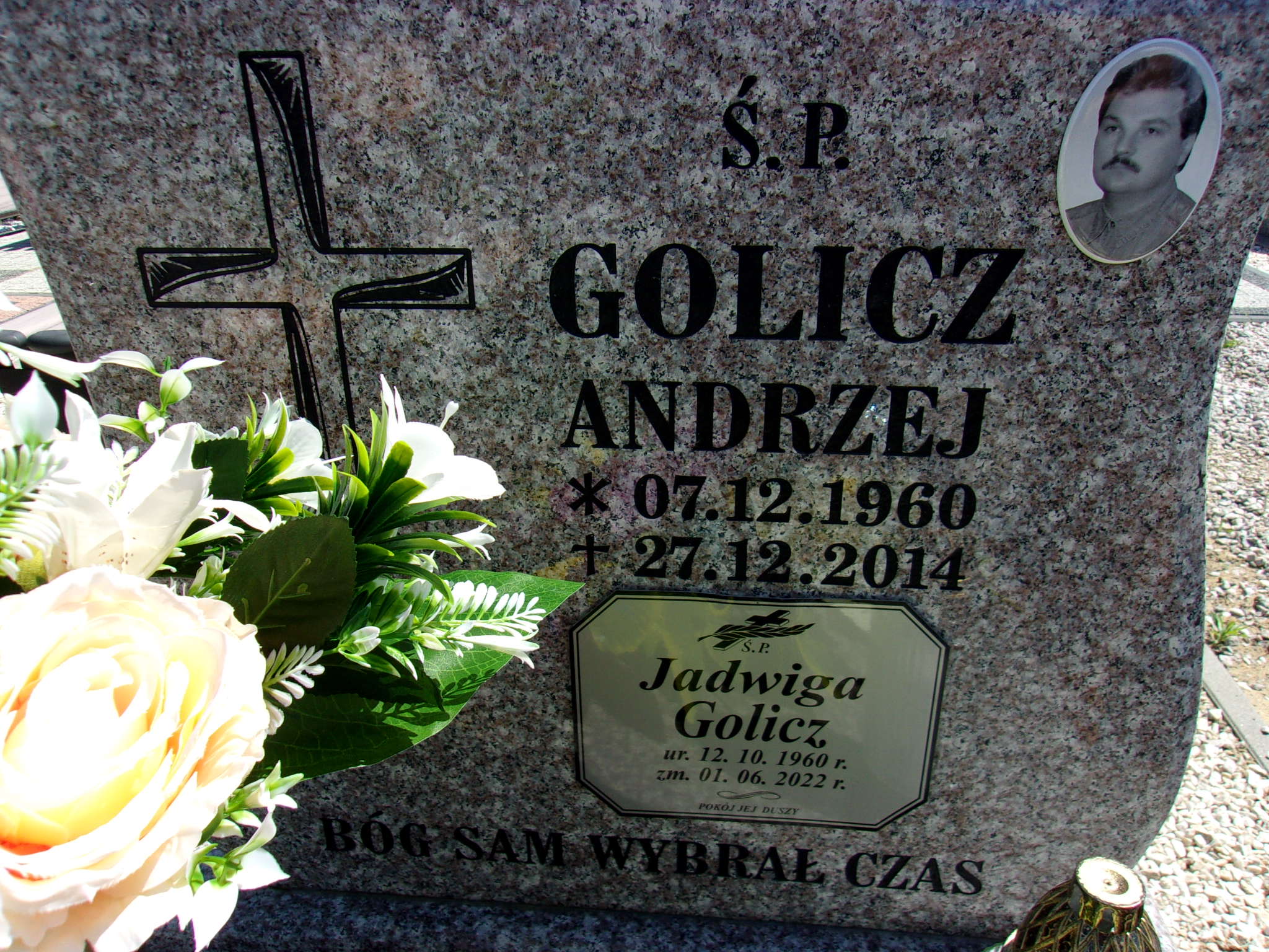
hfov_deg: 65.3
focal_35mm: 27
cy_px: 476
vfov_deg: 51.4
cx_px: 634
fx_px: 990
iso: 80
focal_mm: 4.9
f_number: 10.4
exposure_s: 1/85
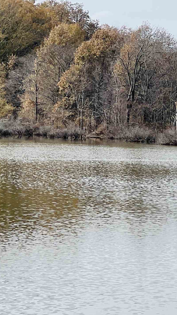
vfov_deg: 12.0
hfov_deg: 6.7
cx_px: 237
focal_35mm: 180
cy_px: 130
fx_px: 1503
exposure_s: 1/791
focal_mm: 9
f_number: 2.8
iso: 32
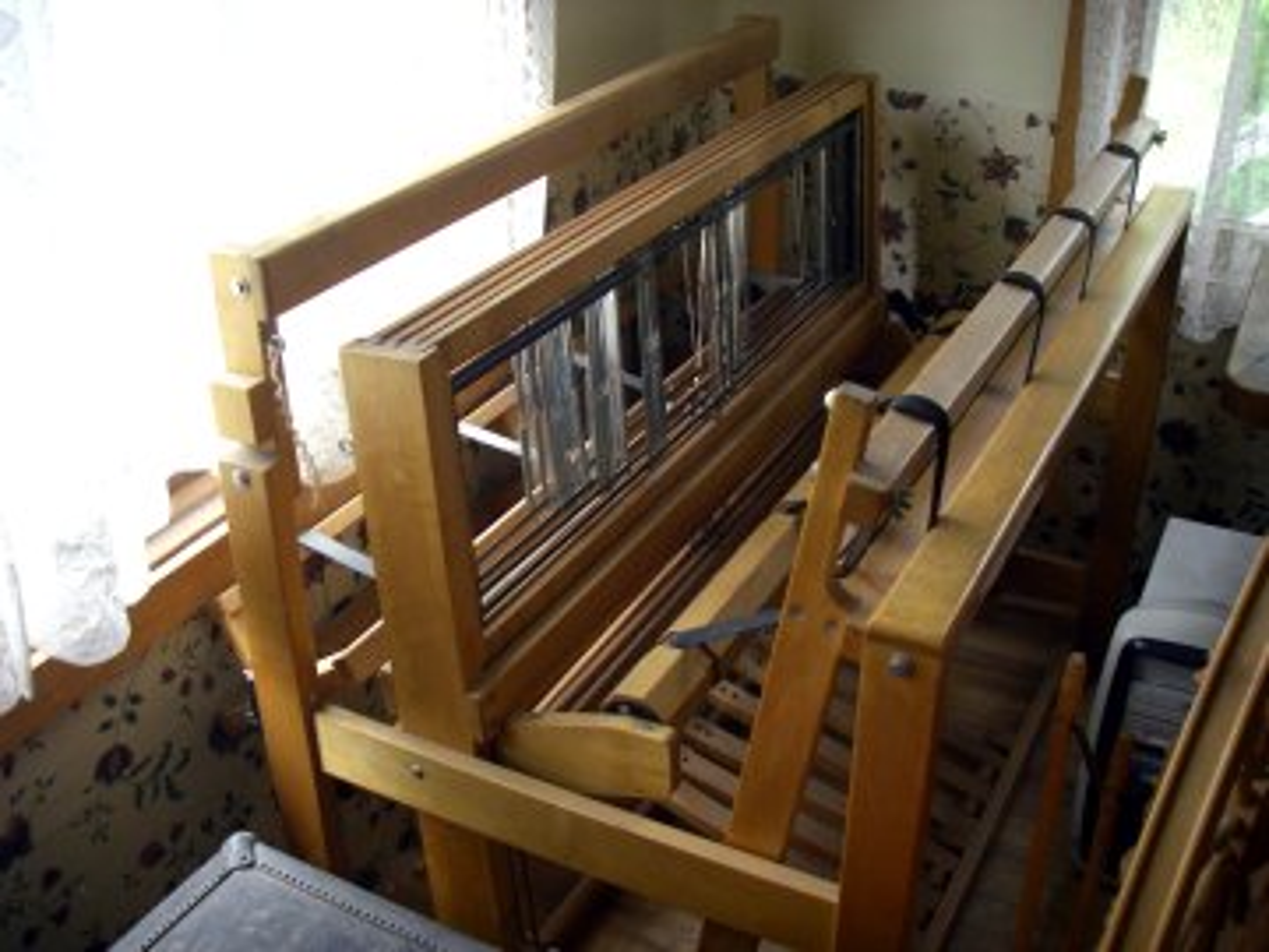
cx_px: 634
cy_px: 476
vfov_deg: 37.7
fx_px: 1393
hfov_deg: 49.0
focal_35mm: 38
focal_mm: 6.3
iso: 125
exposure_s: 1/50
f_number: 3.3
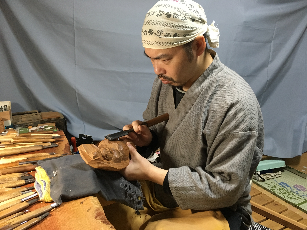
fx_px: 257
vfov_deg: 48.2
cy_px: 115
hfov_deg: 61.7
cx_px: 154
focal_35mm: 29
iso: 160
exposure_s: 1/30
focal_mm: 4.15
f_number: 2.2
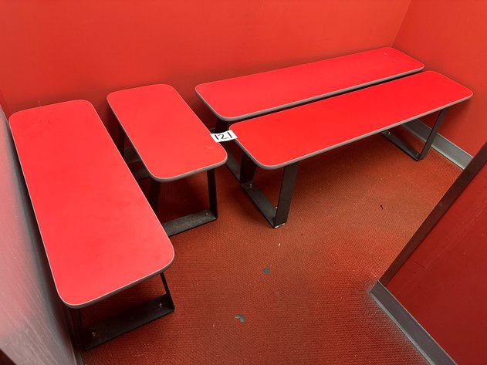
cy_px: 182
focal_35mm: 24
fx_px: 338
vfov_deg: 56.8
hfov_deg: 71.6
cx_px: 244
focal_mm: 6.86
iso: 320
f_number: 1.78
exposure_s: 1/60
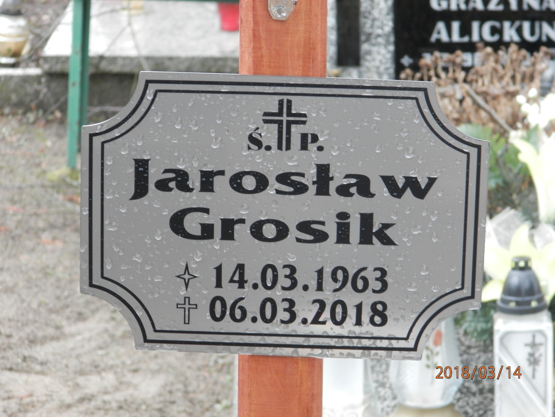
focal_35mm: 153
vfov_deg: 9.7
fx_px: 2453
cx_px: 278
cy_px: 208
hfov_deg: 12.9
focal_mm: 27.4
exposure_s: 1/50
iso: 200
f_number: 4.9
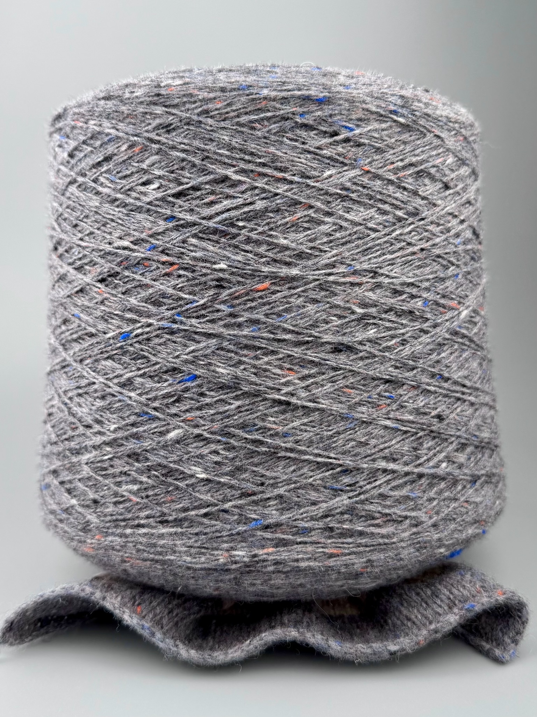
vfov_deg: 71.6
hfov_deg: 56.8
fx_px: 496
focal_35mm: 24
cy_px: 358
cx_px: 268
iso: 80
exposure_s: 1/765
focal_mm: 6.76
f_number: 1.78
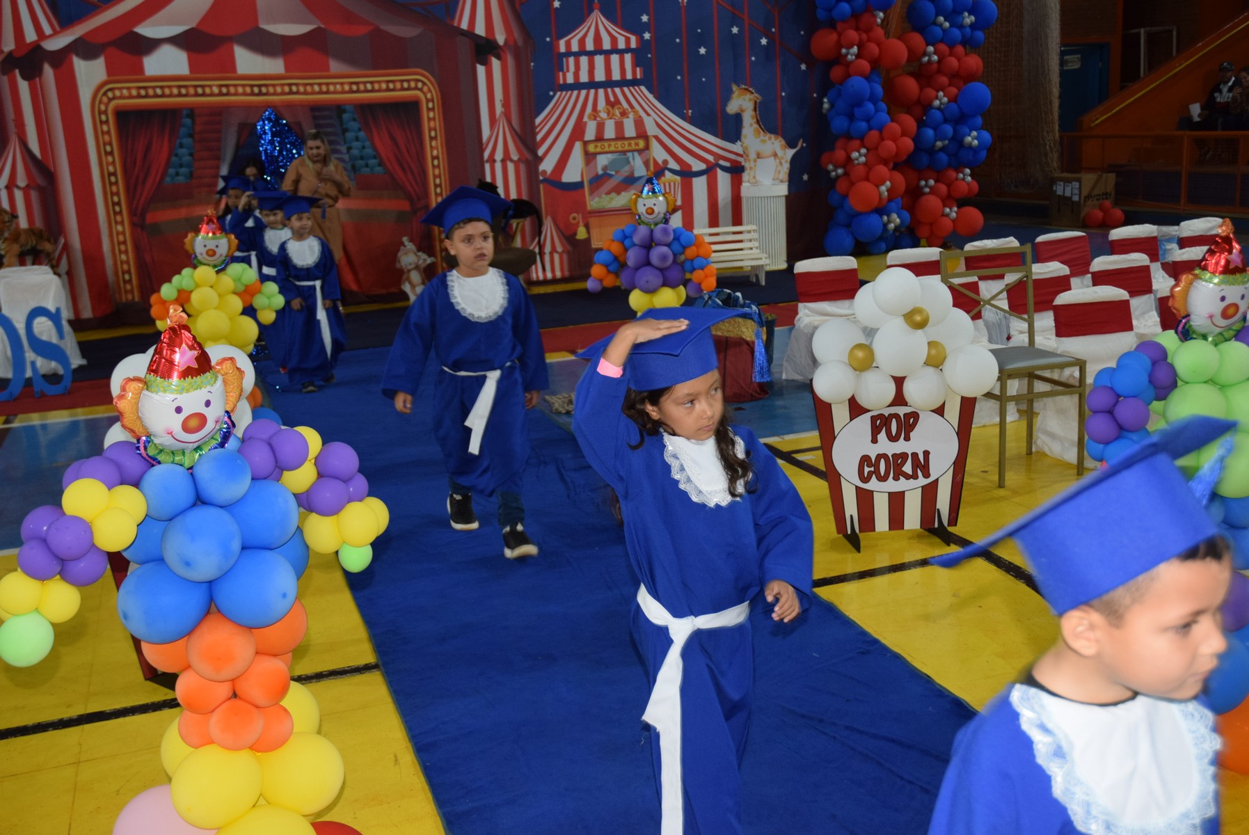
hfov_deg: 51.2
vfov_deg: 35.6
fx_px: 1302
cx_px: 624
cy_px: 418
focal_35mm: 38
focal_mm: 25
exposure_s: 1/60
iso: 900
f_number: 3.8
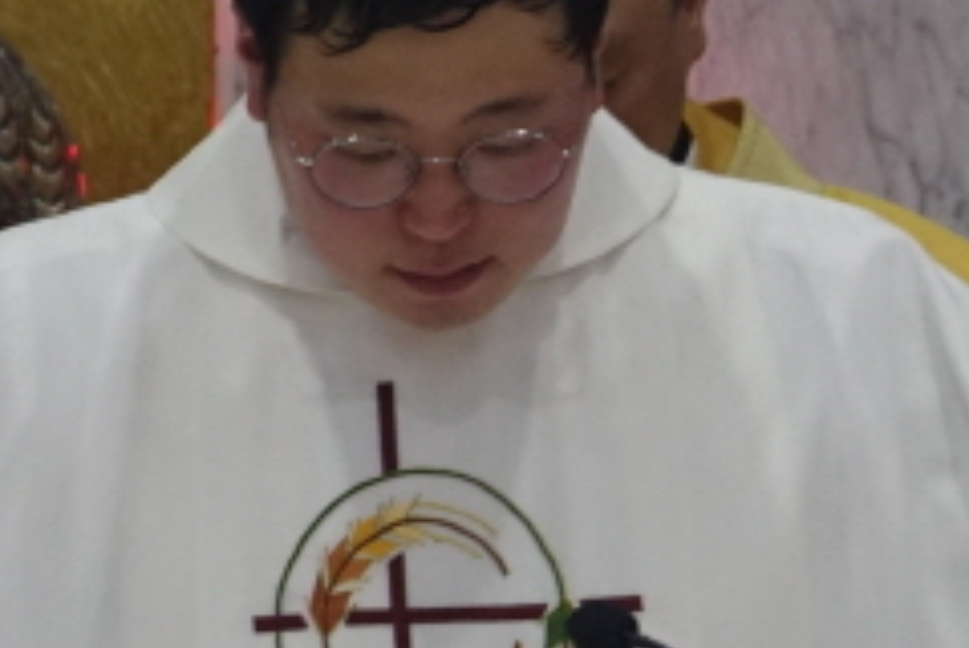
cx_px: 531
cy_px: 804
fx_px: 44978
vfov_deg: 0.8
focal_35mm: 1669
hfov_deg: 1.2
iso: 800
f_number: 4
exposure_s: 1/60
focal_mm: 143.15
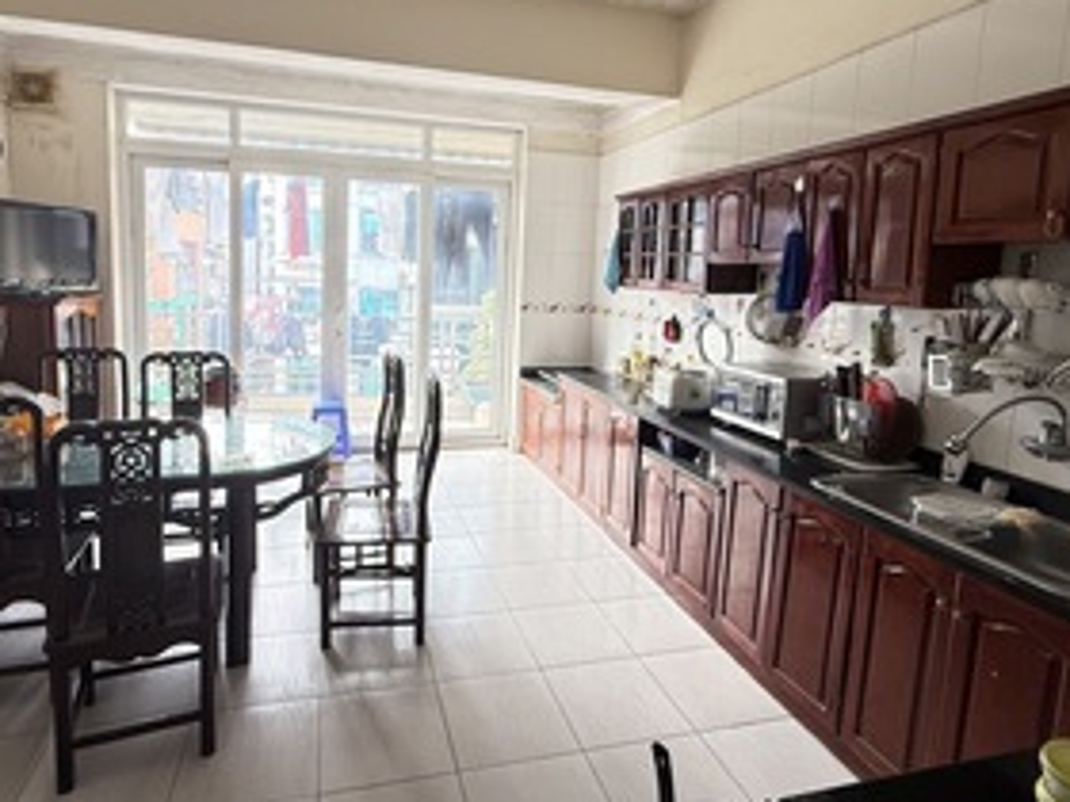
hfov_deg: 81.5
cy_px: 340
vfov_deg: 65.6
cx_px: 482
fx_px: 618
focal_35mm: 20
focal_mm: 2.22
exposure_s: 1/99
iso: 200
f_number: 2.2
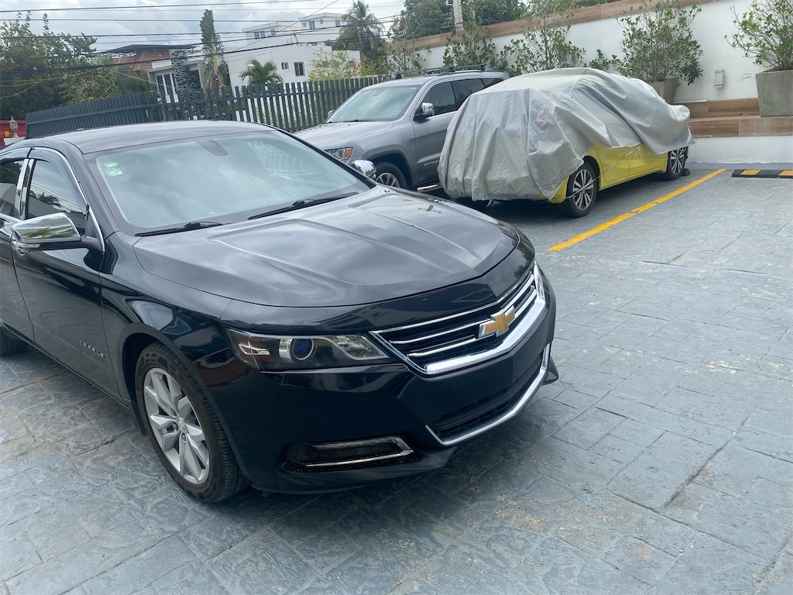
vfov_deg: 53.1
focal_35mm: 26
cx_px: 396
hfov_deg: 67.3
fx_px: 596
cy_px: 298
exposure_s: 1/1330
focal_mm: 4.25
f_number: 1.8
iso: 32
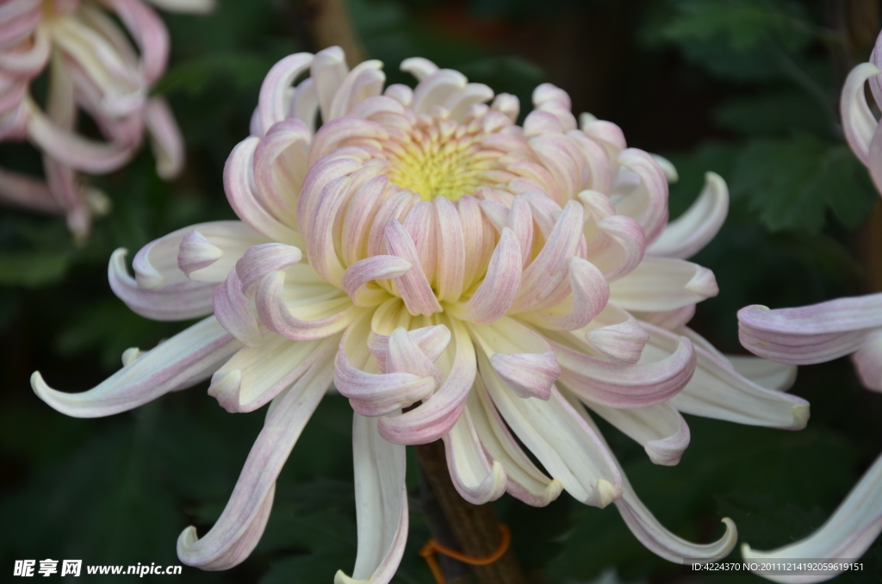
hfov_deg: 13.1
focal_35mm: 158
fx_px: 3850
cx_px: 441
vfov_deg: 8.7
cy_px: 292
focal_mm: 105
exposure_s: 1/125
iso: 100
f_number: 5.6
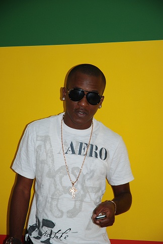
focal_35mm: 105
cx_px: 82
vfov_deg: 19.4
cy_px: 122
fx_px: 711
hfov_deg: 13.1
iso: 320
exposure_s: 1/60
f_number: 4.5
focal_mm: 70
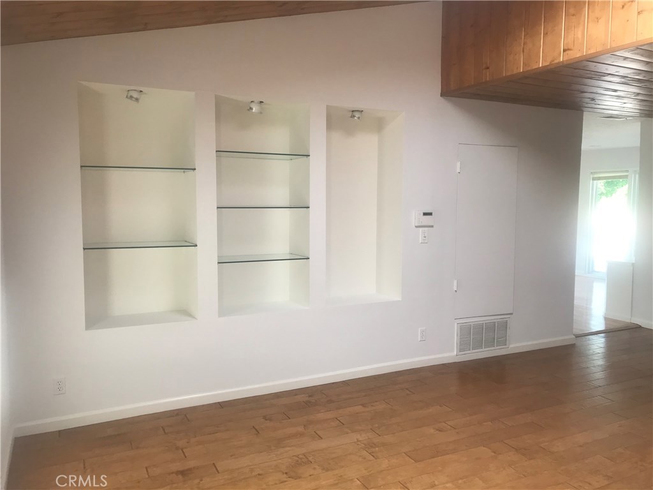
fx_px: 528
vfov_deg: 49.7
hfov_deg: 63.4
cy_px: 245
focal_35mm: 28
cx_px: 326
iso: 32
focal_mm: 3.99
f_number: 1.8
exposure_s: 1/60
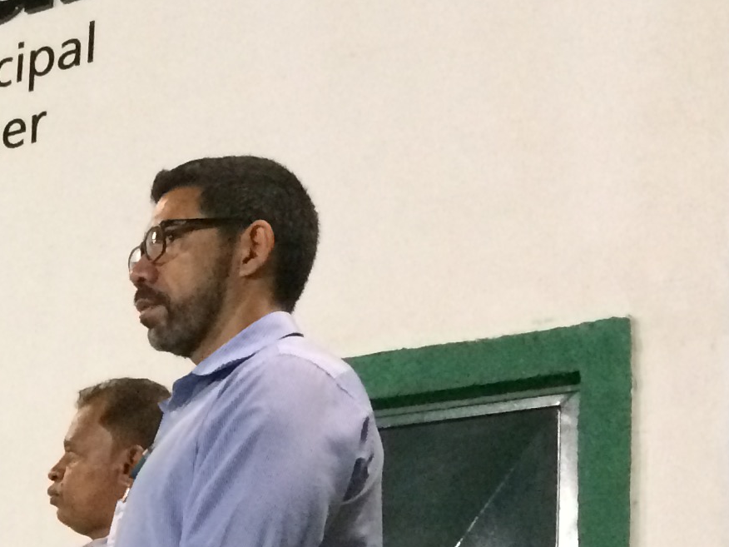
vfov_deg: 13.3
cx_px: -498
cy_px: 670
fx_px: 2274
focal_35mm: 108
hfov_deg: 16.0
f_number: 2.2
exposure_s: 1/30
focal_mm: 4.15
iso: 320
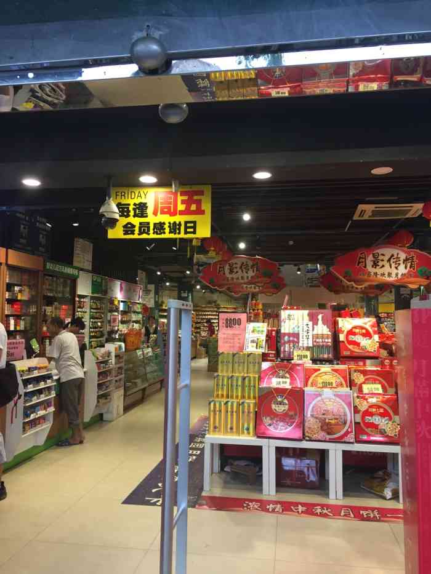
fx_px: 481
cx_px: 216
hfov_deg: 48.2
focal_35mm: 29
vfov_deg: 61.7
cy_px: 287
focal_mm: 4.15
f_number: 2.2
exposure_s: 1/33
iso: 64
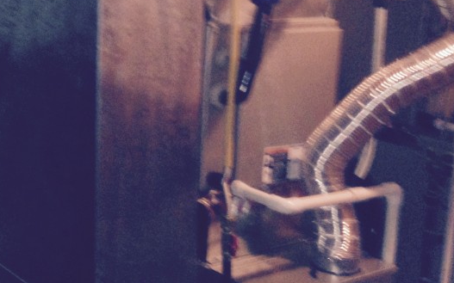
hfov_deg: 28.9
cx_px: 35
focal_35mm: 68
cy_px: 42
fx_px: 841
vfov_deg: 18.9
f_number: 2.4
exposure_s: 1/16
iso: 200
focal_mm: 4.12
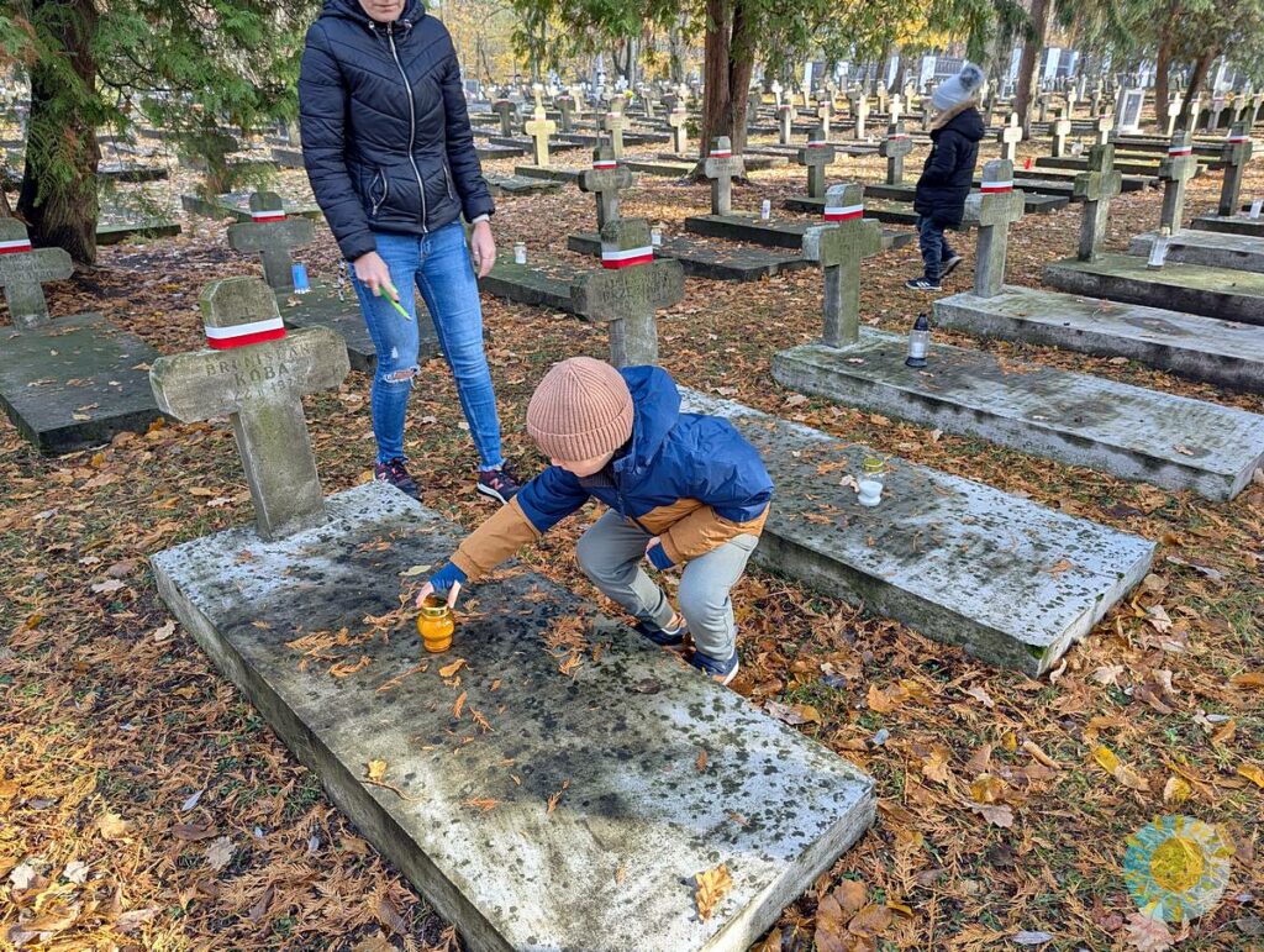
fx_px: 878
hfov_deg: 71.5
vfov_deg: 56.9
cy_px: 476
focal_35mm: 24
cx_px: 632
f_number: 1.85
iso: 36
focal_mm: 6.81
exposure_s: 1/98.9
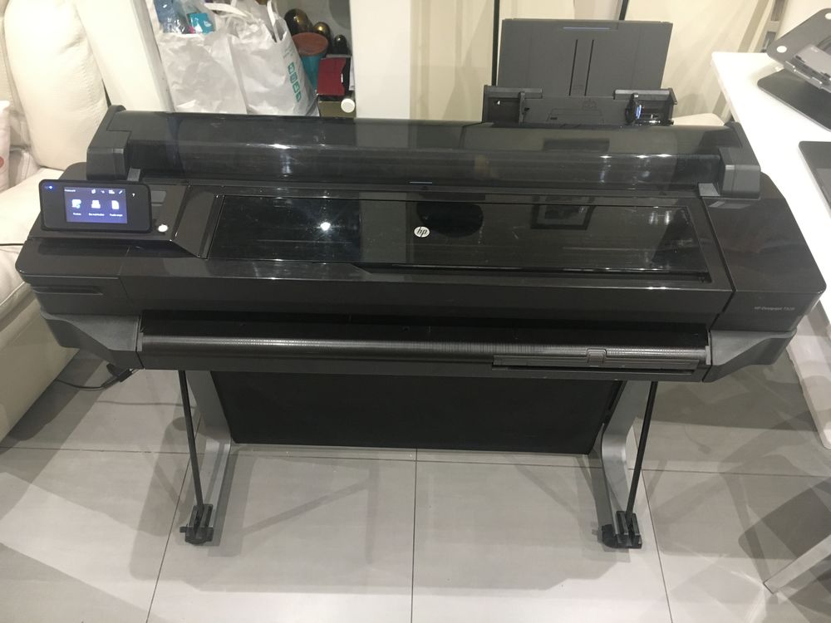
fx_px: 696
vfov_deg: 48.2
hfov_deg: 61.7
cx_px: 416
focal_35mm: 29
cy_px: 312
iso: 200
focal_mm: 4.15
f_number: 2.2
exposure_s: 1/17
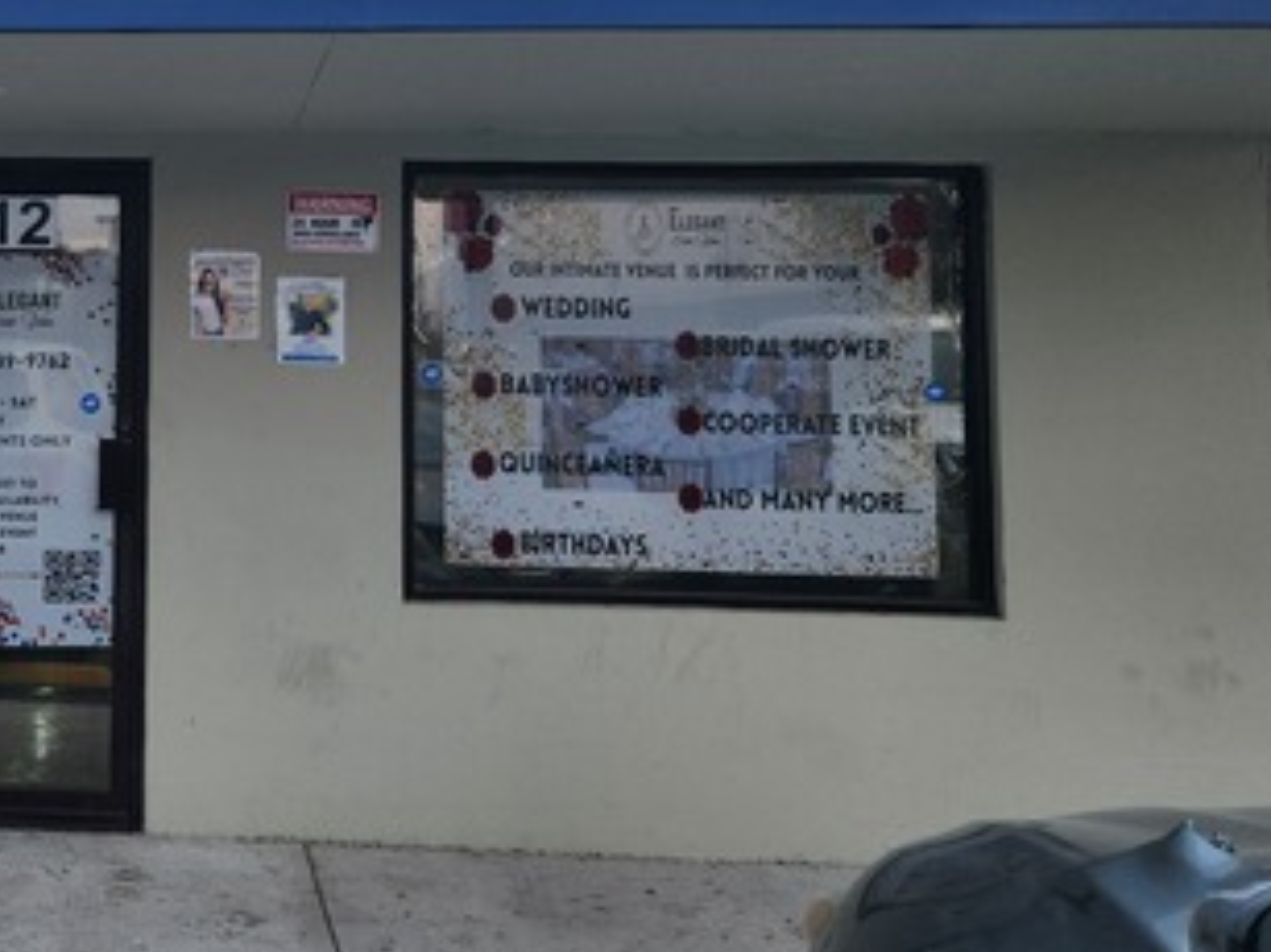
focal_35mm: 45
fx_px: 1652
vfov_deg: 31.5
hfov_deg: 38.7
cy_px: 224
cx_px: 91
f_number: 1.8
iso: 80
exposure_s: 1/180
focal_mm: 5.4
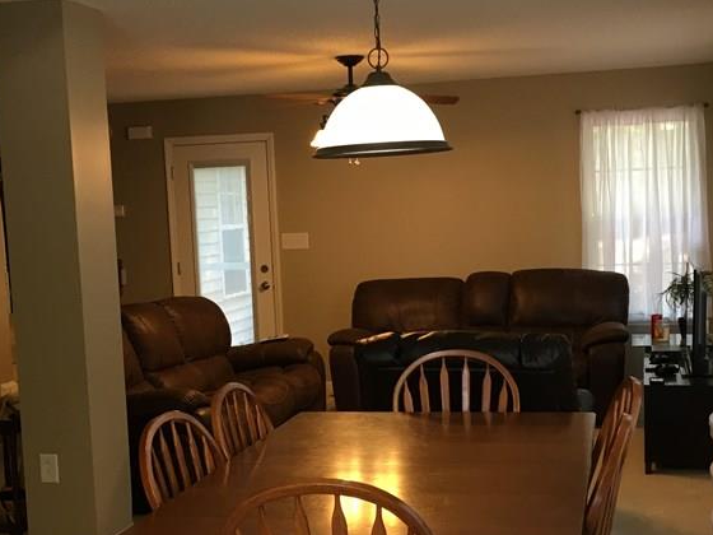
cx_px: 378
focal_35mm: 53
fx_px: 1092
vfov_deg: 27.5
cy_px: 324
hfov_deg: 36.2
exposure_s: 1/30
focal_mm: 4.15
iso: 64
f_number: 2.2
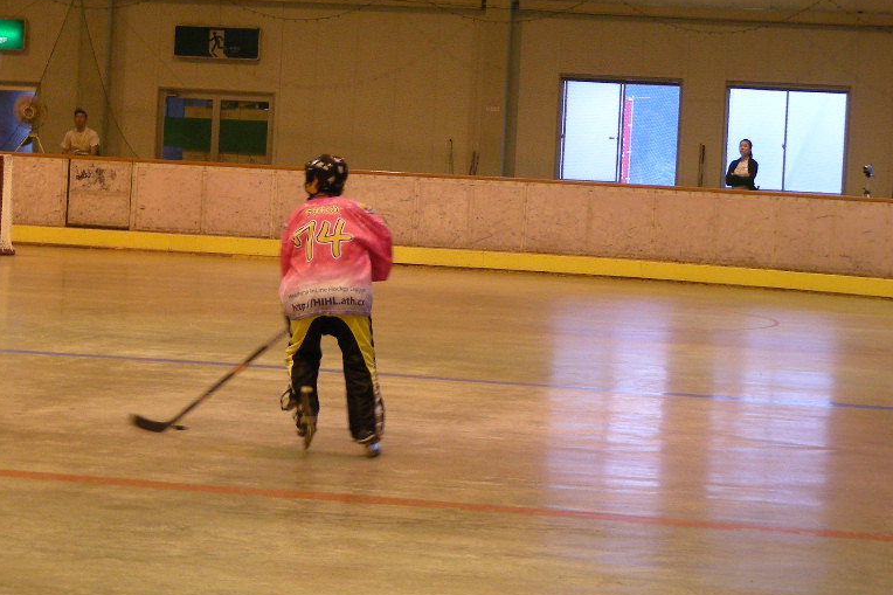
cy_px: 303
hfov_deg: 14.9
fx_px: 3422
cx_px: 332
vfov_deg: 9.9
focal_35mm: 138
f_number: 3.5
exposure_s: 1/27.2
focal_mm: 16.5
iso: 200
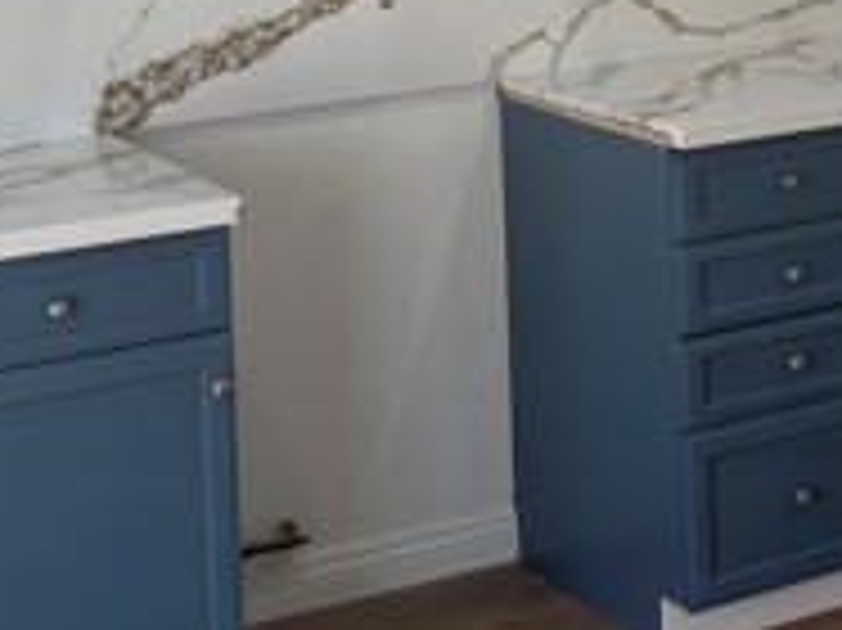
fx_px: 2163
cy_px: -279
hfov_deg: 21.9
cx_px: 617
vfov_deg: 15.4
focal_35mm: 89
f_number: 1.6
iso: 50
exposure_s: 1/174
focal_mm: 5.96
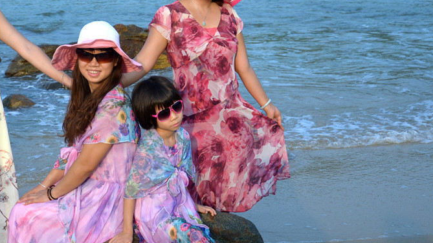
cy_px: 68
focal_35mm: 72
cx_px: 139
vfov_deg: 16.7
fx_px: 826
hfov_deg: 29.1
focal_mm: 30
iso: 140
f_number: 4.2
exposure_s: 1/500
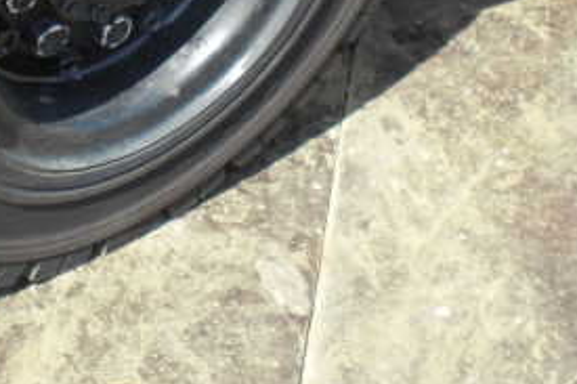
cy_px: -63
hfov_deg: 21.7
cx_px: 73
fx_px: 1474
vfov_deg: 14.4
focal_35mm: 92
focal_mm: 6.3
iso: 64
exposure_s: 1/320
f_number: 3.1
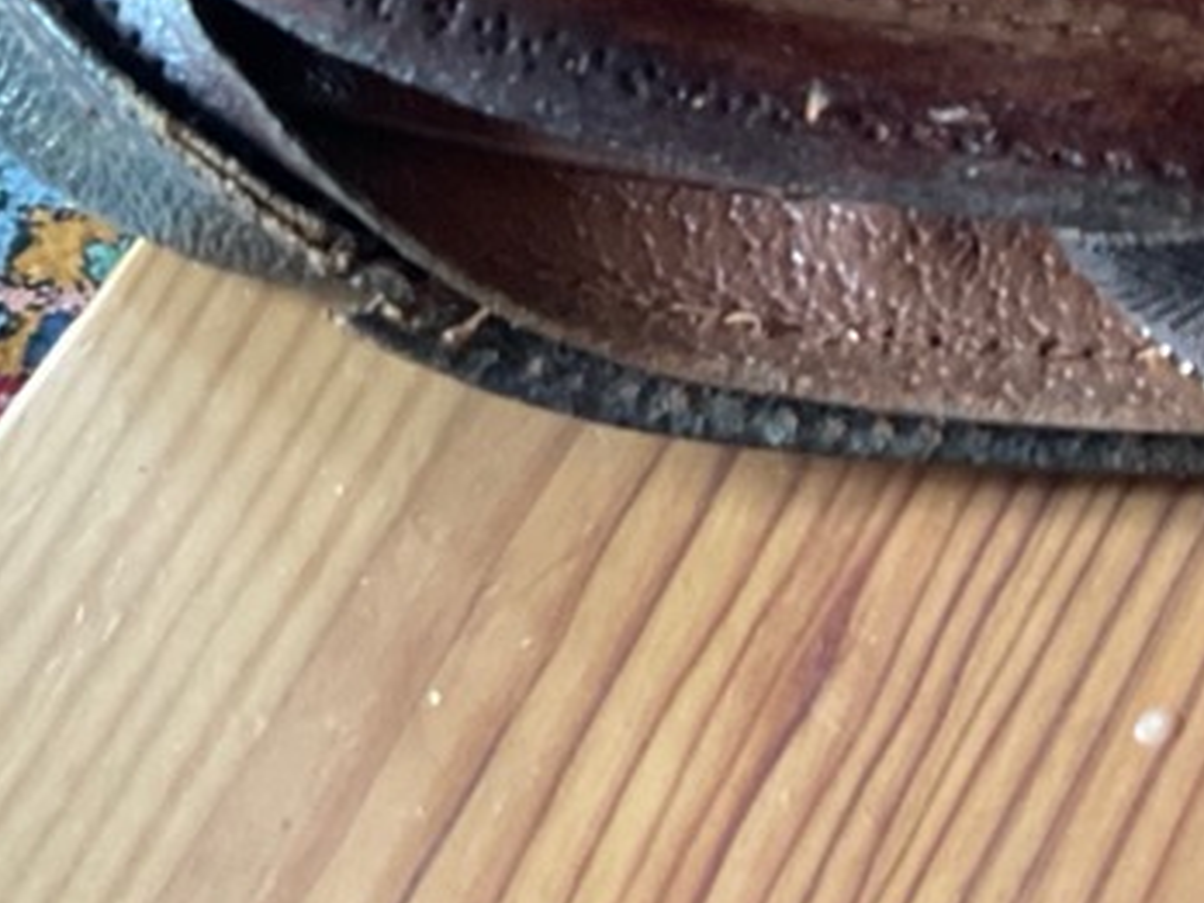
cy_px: 66
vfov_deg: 14.6
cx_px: 1605
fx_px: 3478
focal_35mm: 100
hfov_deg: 18.2
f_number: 1.8
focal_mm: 3
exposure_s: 1/40
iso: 200
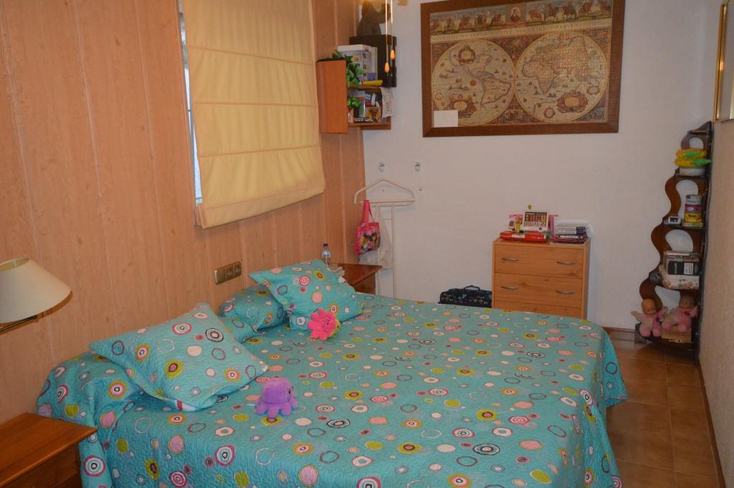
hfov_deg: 62.0
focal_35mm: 30
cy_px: 244
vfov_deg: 43.5
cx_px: 367
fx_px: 611
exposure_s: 1/60
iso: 3200
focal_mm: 20
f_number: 5.6
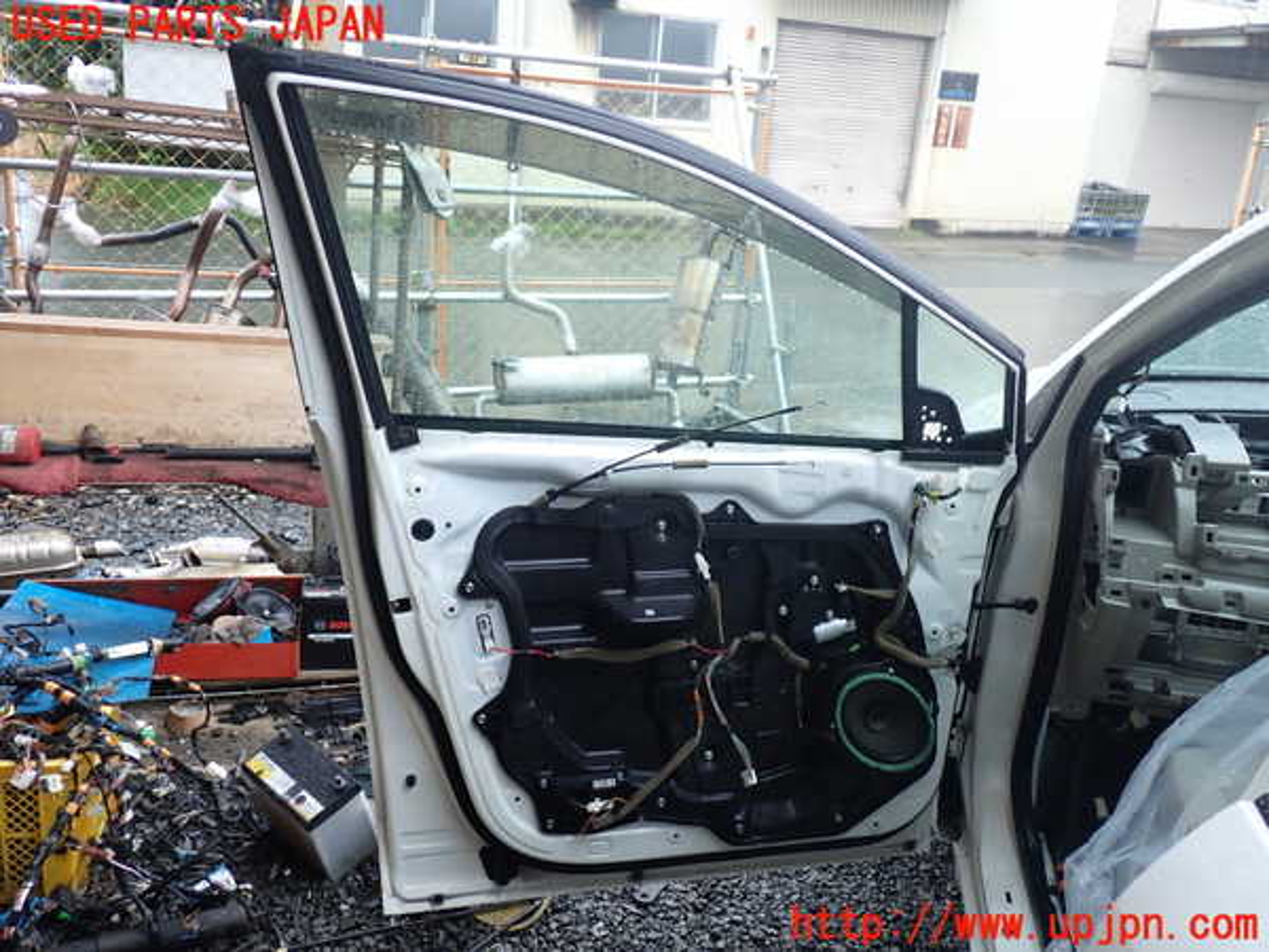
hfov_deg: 60.0
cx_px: 634
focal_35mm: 30
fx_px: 1100
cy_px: 476
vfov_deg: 46.8
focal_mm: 5.4
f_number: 2.3
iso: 160
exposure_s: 1/60
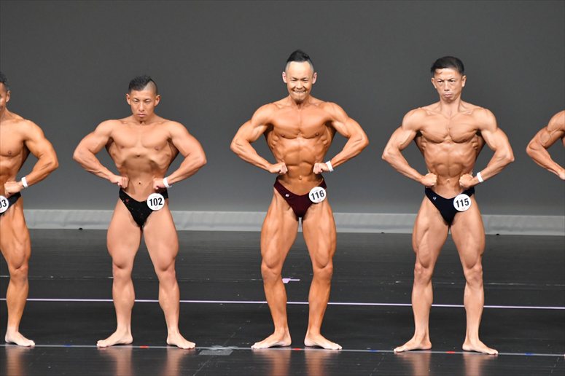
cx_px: 282
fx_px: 4941
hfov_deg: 6.5
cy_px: 188
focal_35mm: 315
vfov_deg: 4.4
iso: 5000
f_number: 5.6
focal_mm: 210
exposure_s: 1/400
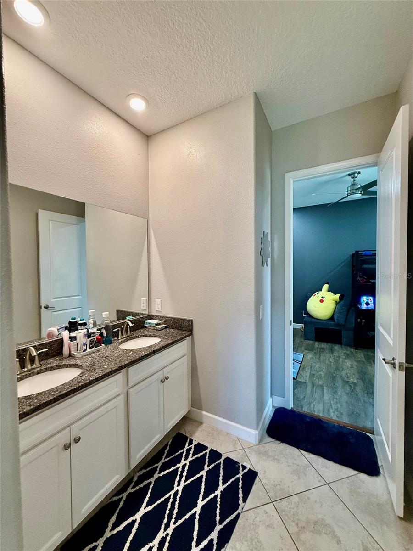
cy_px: 276
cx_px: 206
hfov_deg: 85.7
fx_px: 223
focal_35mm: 14
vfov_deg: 102.1
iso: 320
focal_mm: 2.22
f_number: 2.2
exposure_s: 1/120
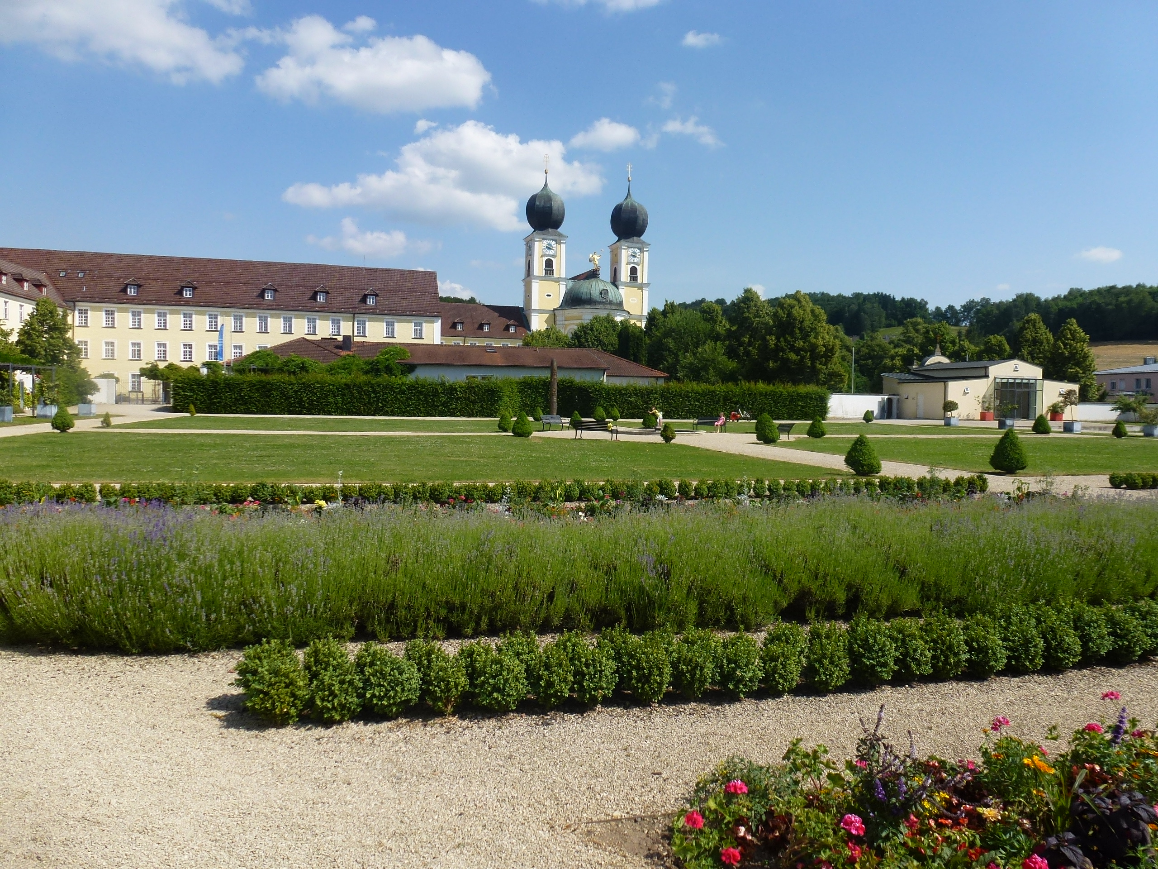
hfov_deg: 71.6
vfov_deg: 56.8
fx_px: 803
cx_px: 579
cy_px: 434
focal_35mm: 24
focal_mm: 4.3
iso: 100
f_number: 4
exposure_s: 1/1000
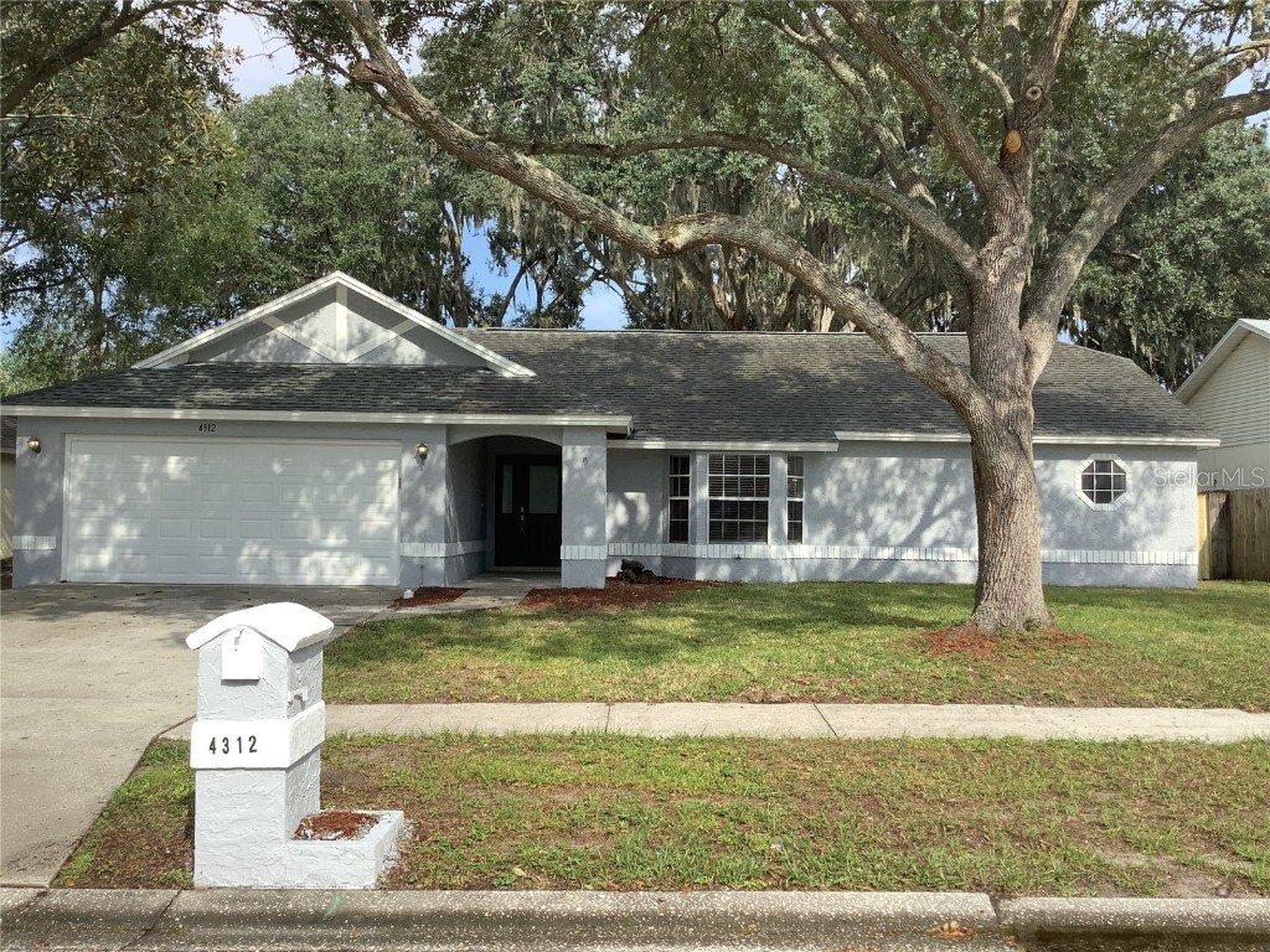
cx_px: 635
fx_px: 1137
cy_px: 476
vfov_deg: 45.4
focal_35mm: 31
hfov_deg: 58.4
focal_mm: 3.3
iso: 25
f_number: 2.4
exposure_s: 1/831
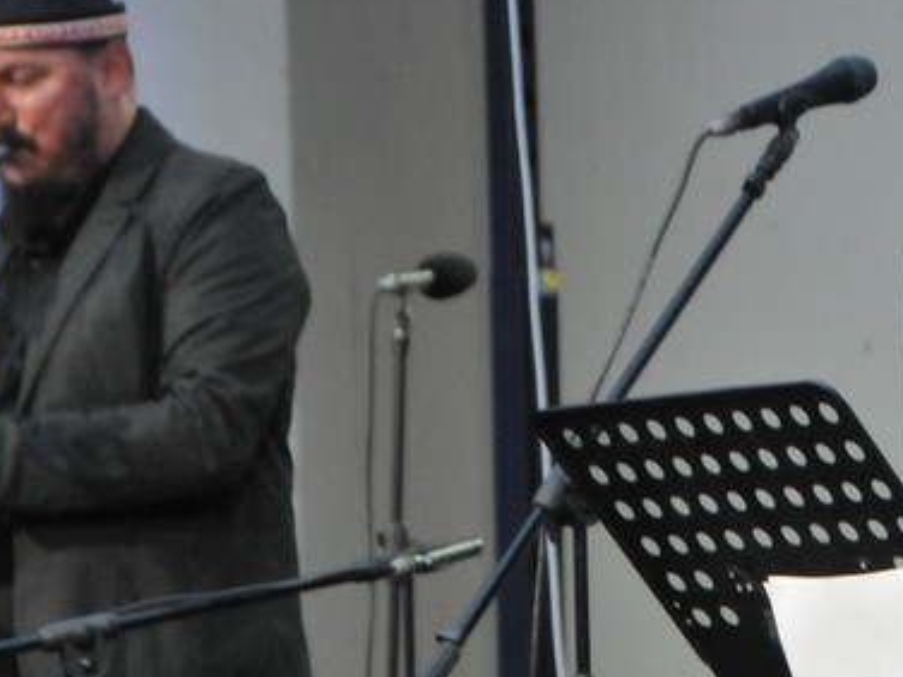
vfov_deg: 4.4
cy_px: 610
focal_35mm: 337
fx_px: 8791
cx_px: 836
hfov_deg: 5.9
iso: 1600
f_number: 5
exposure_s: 1/125
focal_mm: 82
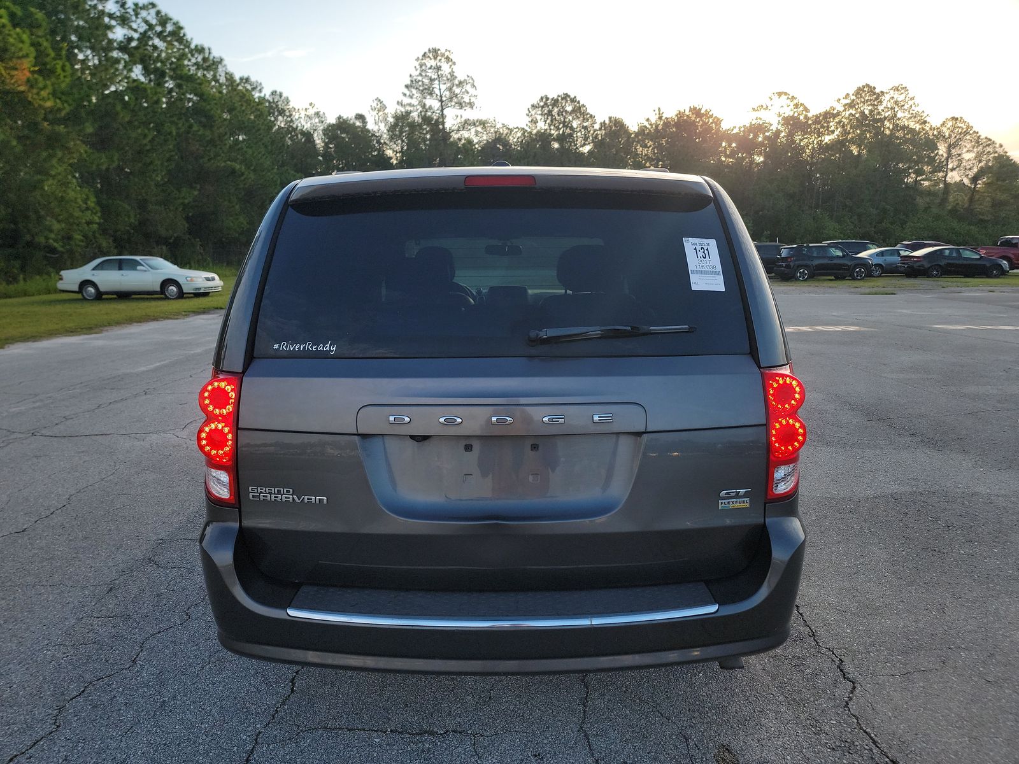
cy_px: 382
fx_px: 706
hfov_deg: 71.6
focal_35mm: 24
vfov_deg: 56.8
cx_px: 510
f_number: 1.8
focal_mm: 6.7
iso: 50
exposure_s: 1/268
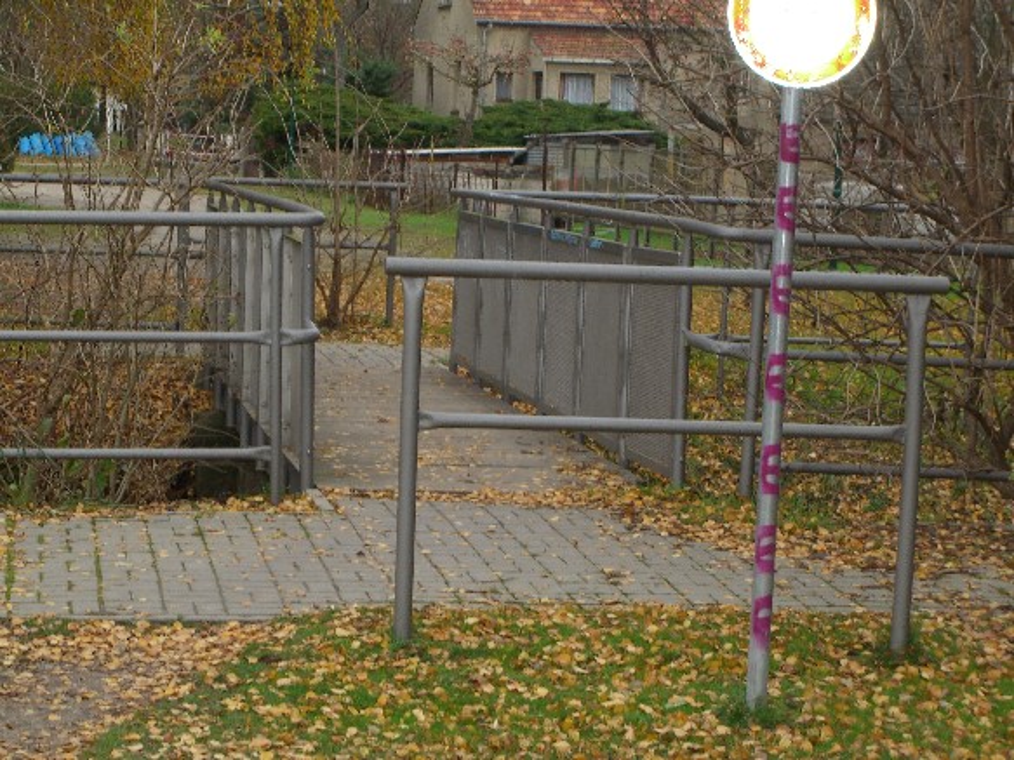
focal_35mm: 114
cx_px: 507
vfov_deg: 13.0
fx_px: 3339
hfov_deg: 17.3
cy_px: 380
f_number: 5.1
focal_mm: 23.7
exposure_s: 1/60
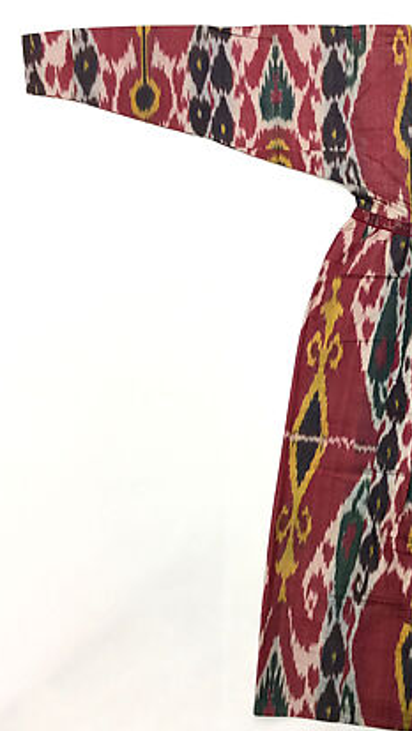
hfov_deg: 23.0
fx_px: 951
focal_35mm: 49
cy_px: 366
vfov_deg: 42.1
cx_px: 449
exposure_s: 1/30
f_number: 2.4
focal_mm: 3.3
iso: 25
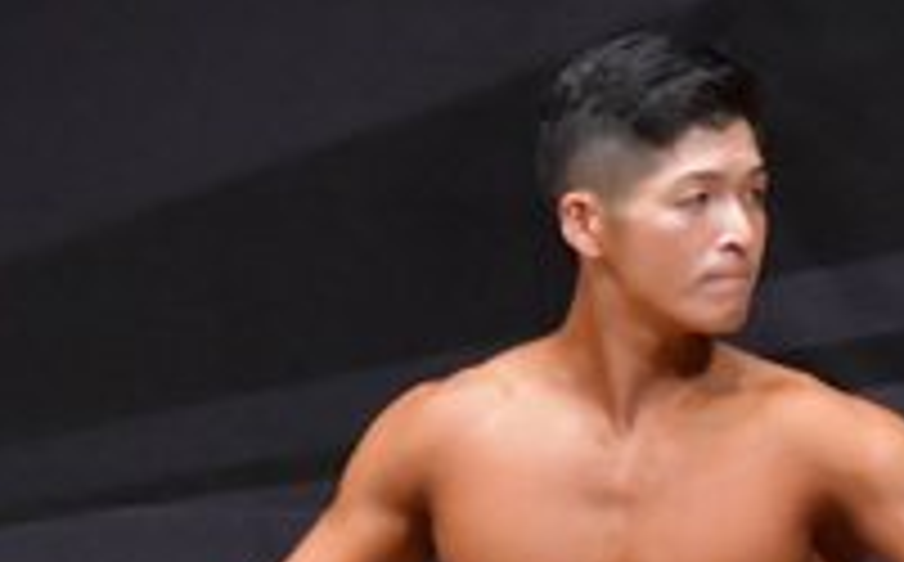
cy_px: 922
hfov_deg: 1.9
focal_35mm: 1121
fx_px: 27579
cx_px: 726
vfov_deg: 1.2
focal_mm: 190
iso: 6400
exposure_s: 1/400
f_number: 5.6
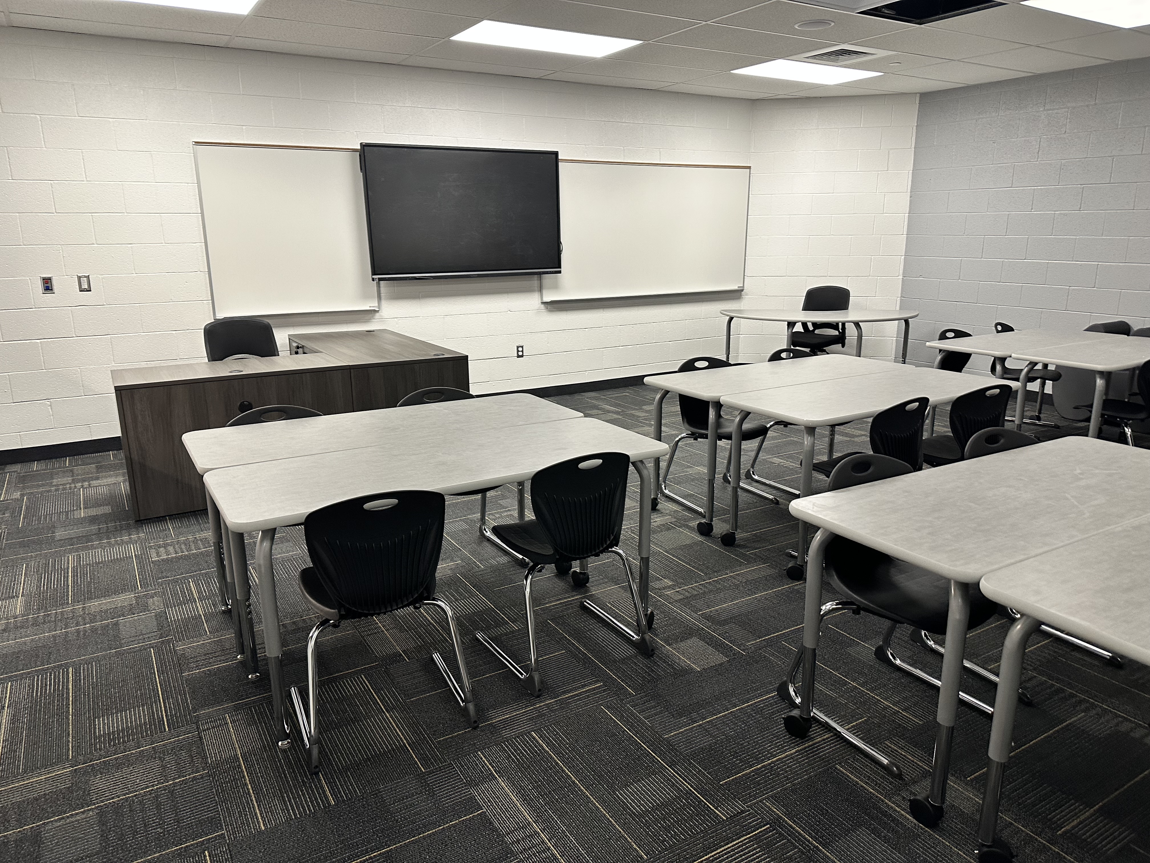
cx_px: 575
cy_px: 432
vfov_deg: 56.8
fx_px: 797
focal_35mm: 24
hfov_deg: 71.6
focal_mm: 6.86
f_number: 1.78
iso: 200
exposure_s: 1/60
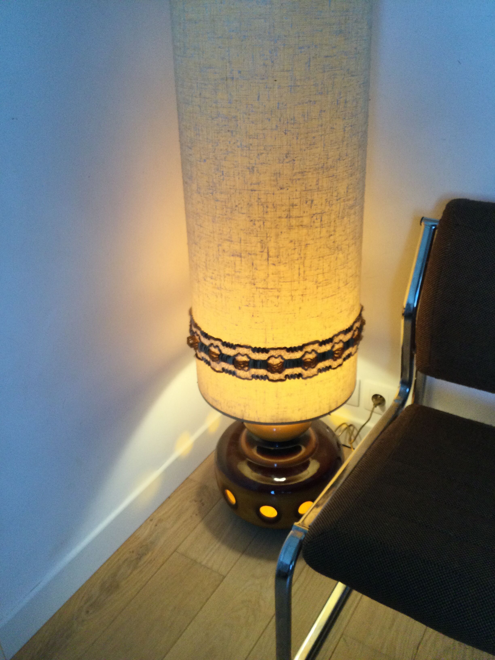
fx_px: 591
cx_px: 248
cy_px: 330
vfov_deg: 58.4
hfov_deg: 45.4
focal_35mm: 31
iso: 40
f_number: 2.4
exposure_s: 1/33
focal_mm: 3.3
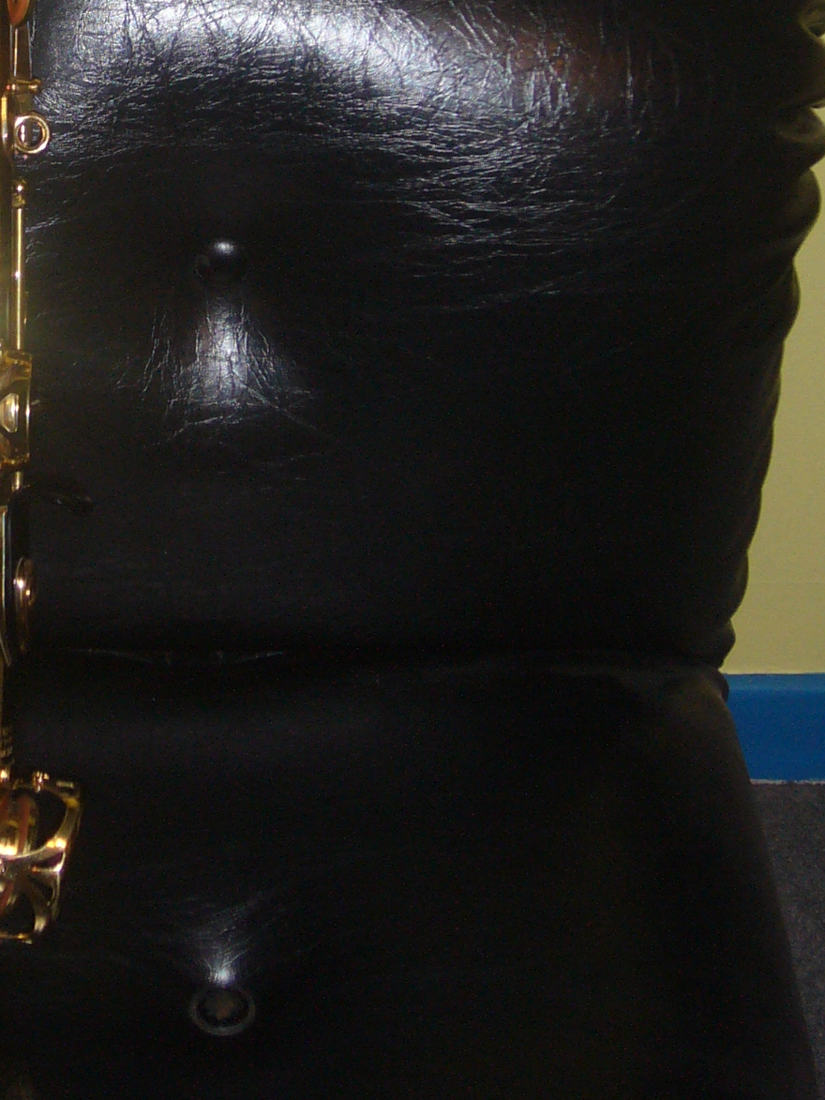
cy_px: 48
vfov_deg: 16.1
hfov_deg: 12.2
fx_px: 3813
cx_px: 21
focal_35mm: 120
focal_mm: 9.1
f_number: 3.5
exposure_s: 1/30
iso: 100
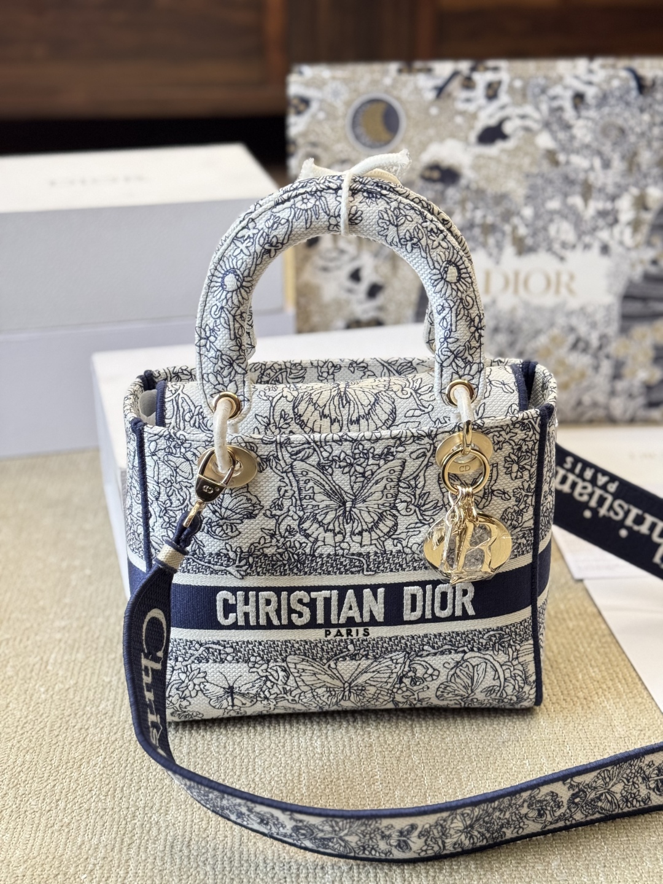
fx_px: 1226
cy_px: 442
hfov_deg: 30.3
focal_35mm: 48
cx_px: 332
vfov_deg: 39.7
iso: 400
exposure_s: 1/40
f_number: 1.78
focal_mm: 6.76
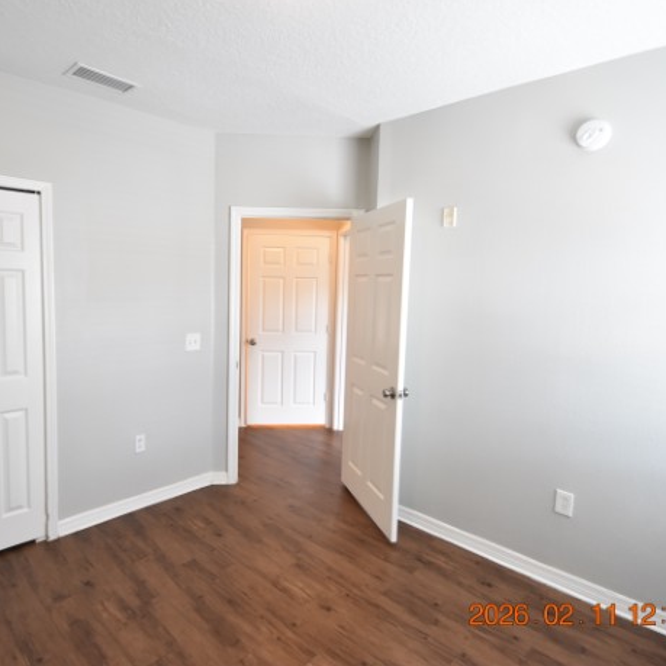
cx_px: 277
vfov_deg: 74.8
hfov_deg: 74.3
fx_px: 435
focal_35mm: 20
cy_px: 319
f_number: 3.5
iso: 800
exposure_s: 1/20
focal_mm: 10
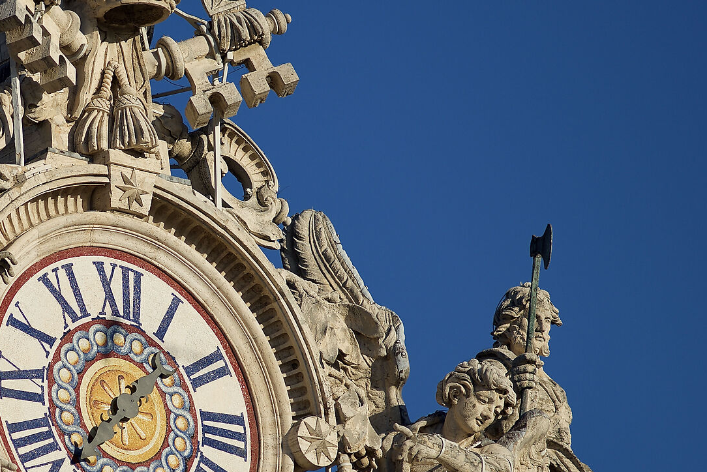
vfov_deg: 2.1
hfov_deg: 3.1
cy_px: 303
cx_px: 98
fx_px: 13047
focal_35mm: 664
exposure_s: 1/3200
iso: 64
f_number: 2.8
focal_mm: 300
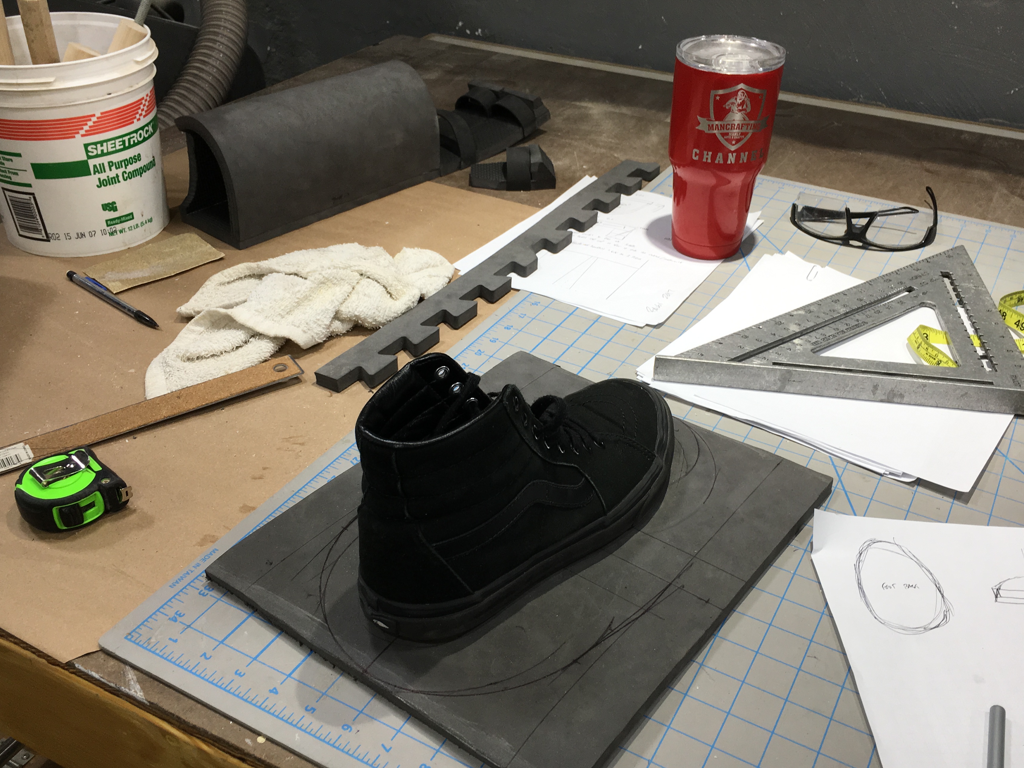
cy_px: 383
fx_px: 1006
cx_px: 539
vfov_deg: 41.8
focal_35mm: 34
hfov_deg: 53.9
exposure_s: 1/60
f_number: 2.2
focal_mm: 4.15
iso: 25
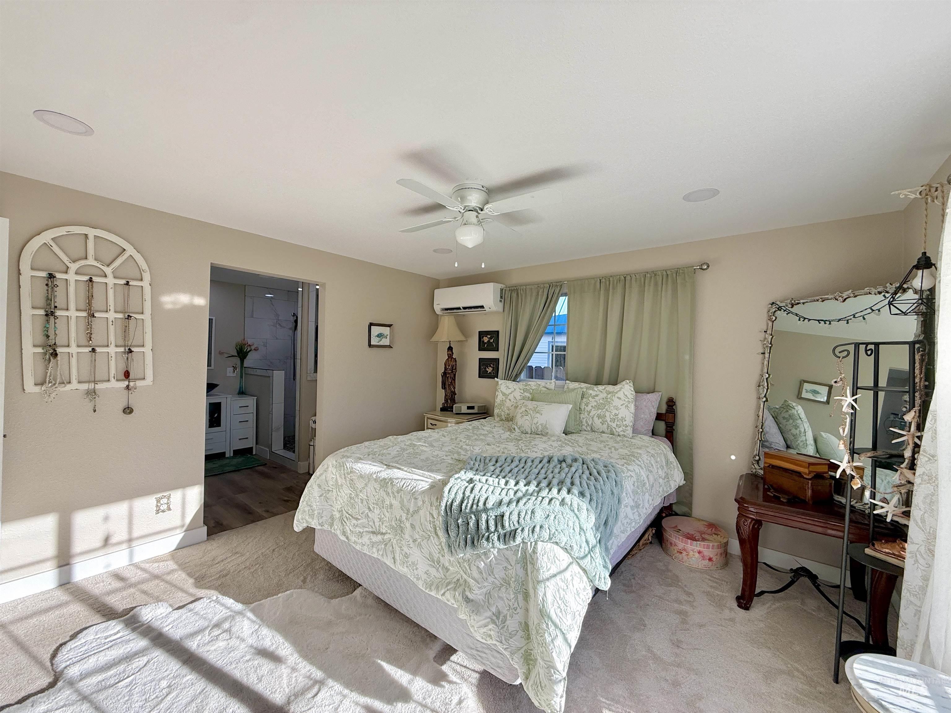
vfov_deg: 85.7
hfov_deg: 102.1
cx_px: 476
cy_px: 356
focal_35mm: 14
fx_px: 385
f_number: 2.2
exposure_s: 1/445
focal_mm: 2.22
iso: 64
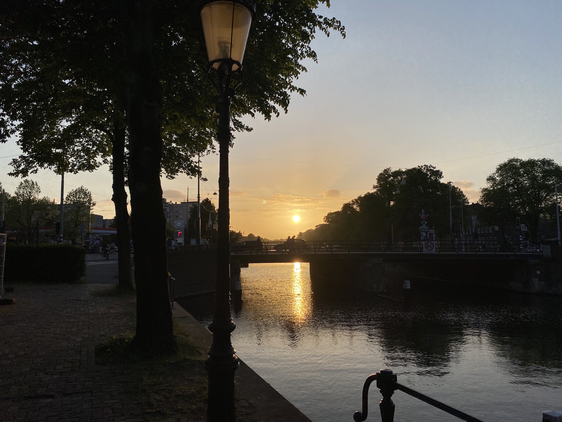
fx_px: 422
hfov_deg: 67.3
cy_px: 211
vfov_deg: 53.1
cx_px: 281
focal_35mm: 26
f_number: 1.8
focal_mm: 4.25
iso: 32
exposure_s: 1/5025
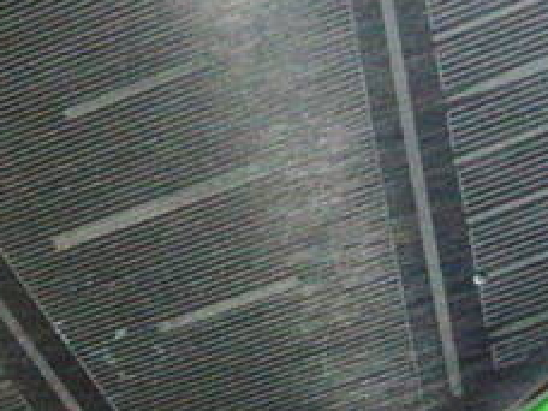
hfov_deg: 18.9
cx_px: 192
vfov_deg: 14.2
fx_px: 1646
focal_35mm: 104
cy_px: 91
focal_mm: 6.42
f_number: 3.6
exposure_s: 1/80
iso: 3200
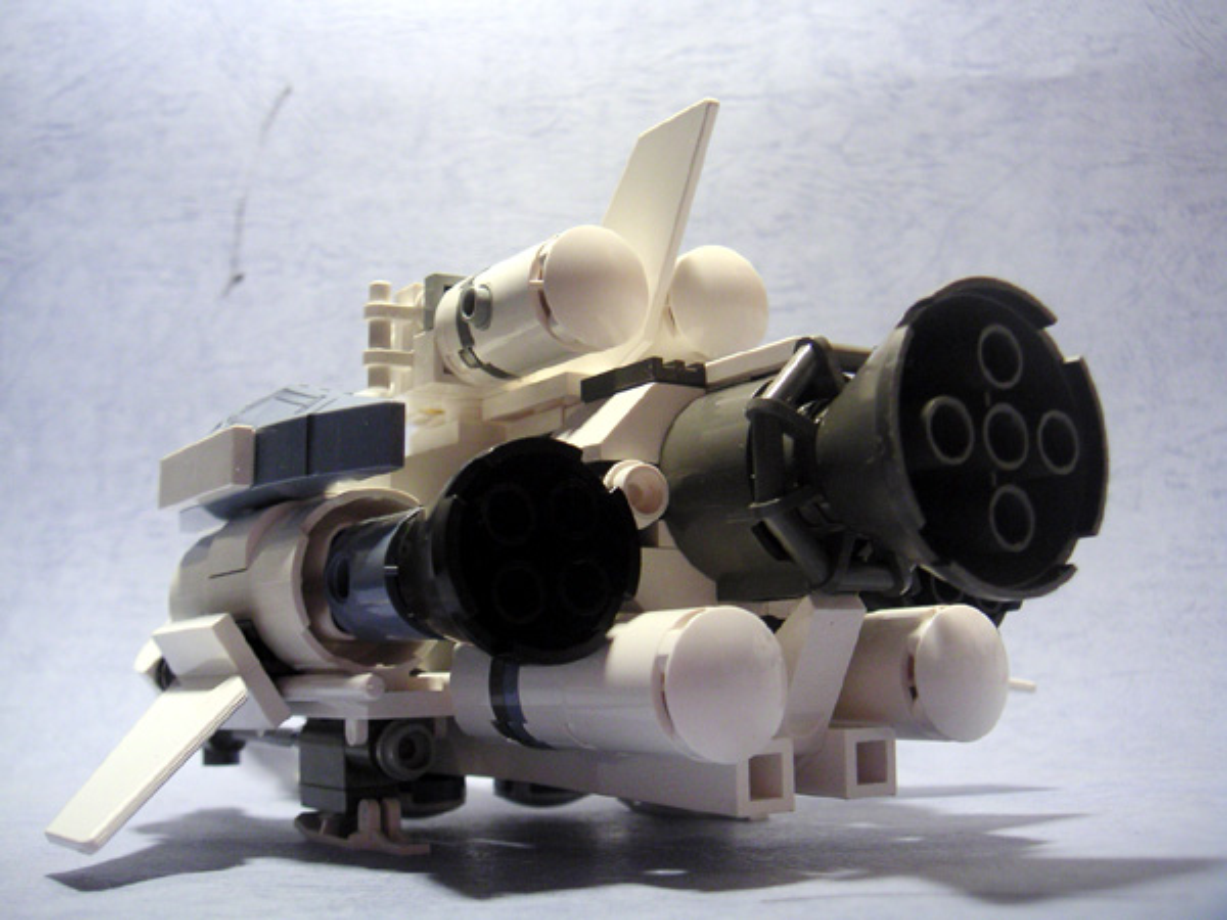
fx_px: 1347
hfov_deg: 49.0
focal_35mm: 38
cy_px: 460
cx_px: 614
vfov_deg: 37.7
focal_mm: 6
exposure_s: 1/20
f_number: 2.8
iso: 100
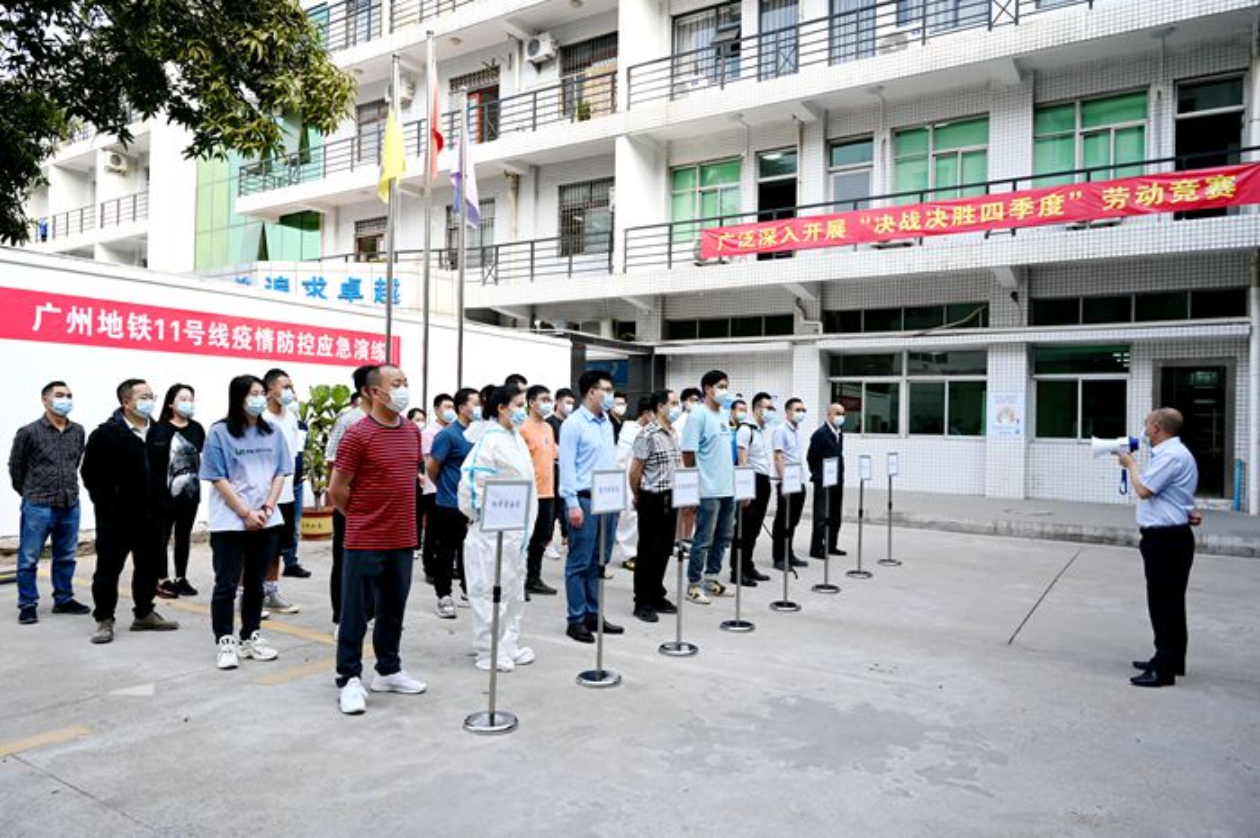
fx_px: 840
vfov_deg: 53.1
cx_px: 630
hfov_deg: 73.8
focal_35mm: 24
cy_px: 419
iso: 100
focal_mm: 24
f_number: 6.3
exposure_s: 1/80
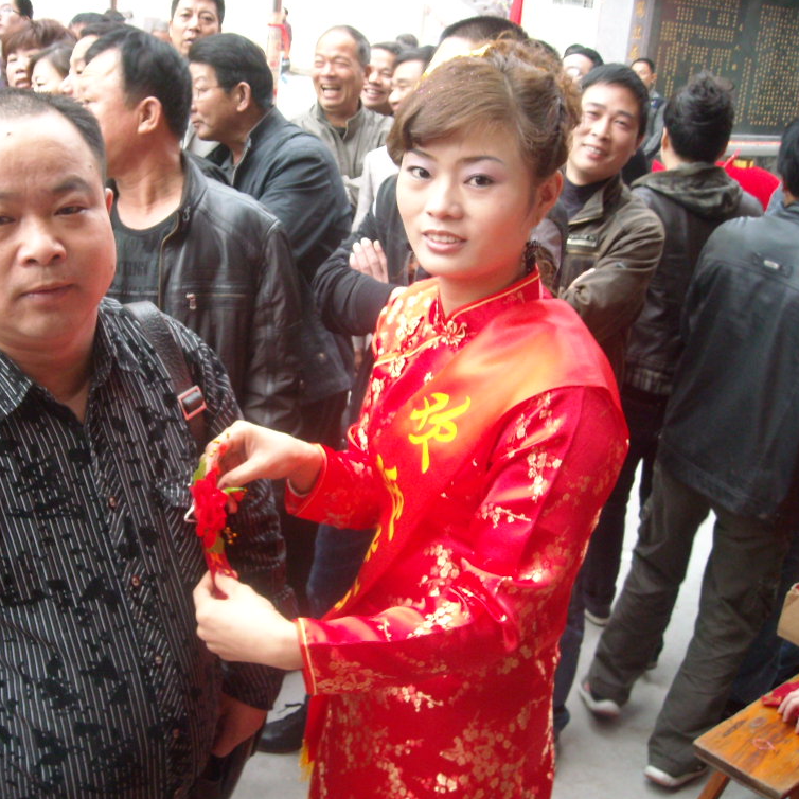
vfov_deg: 40.0
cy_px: 403
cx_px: 267
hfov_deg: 39.6
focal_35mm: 42
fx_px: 1097
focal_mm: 5.7
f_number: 2.8
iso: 282
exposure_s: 1/60
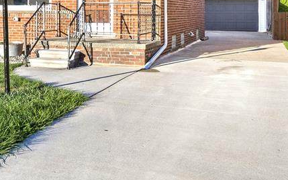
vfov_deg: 22.3
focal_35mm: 56
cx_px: 64
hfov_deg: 35.3
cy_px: 4
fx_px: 439
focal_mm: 23
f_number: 14
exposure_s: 1/40
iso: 250
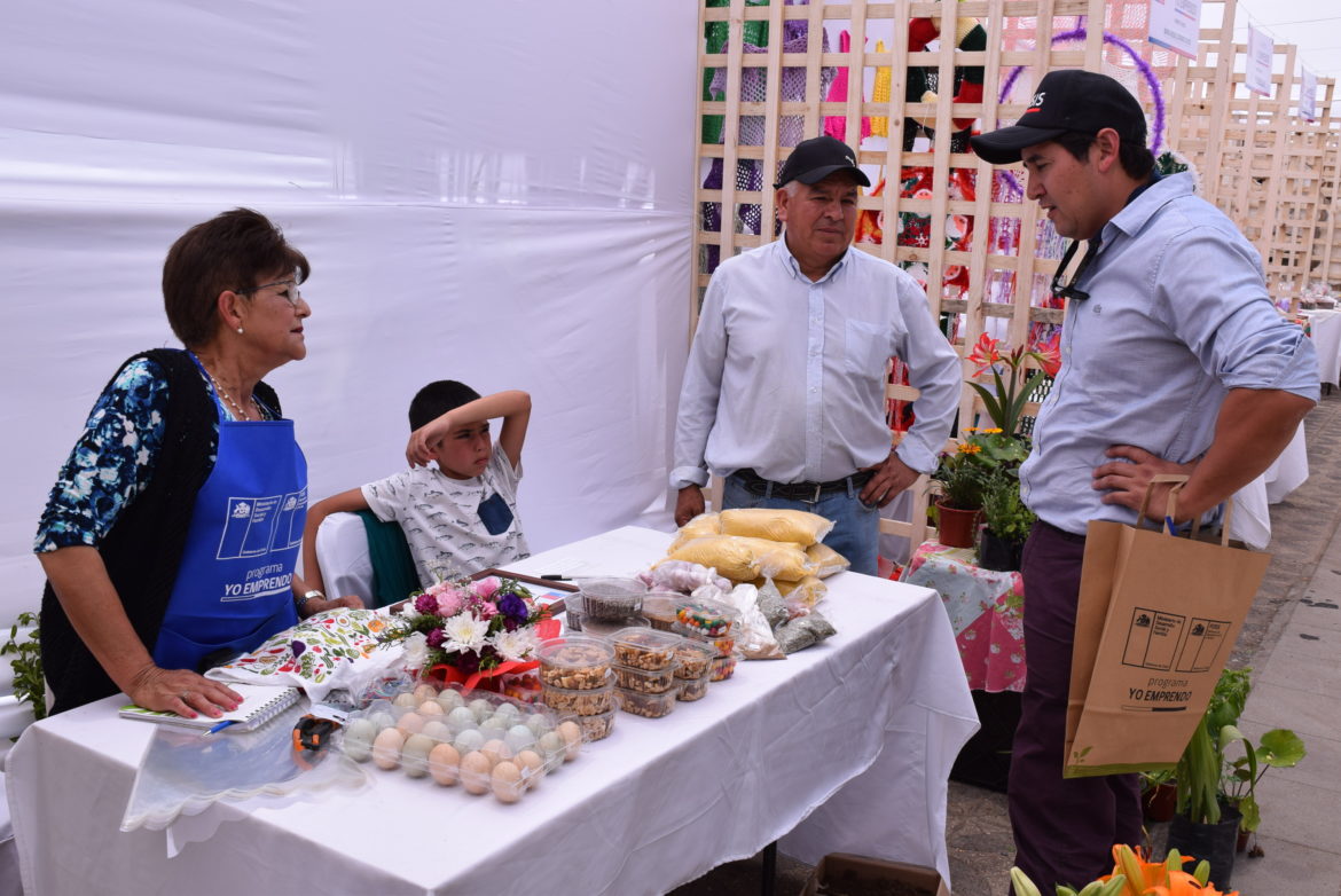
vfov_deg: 36.9
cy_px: 448
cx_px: 670
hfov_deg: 53.1
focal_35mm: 36
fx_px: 1342
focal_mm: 24
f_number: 10
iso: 200
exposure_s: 1/400
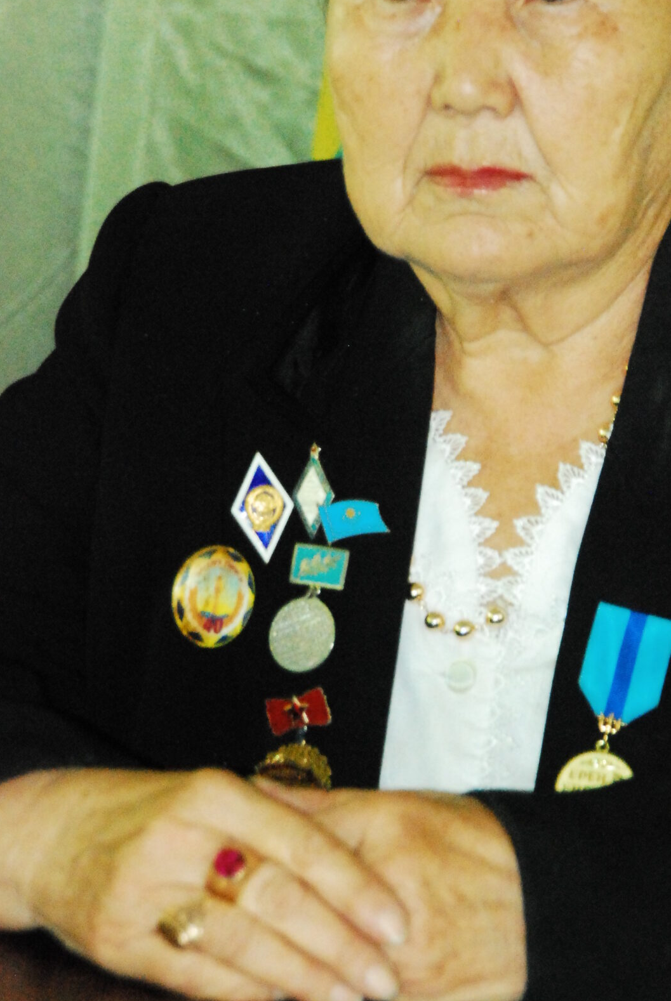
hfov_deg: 6.3
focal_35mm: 219
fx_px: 6102
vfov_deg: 9.4
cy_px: 317
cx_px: 470
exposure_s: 1/60
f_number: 7.1
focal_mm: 90
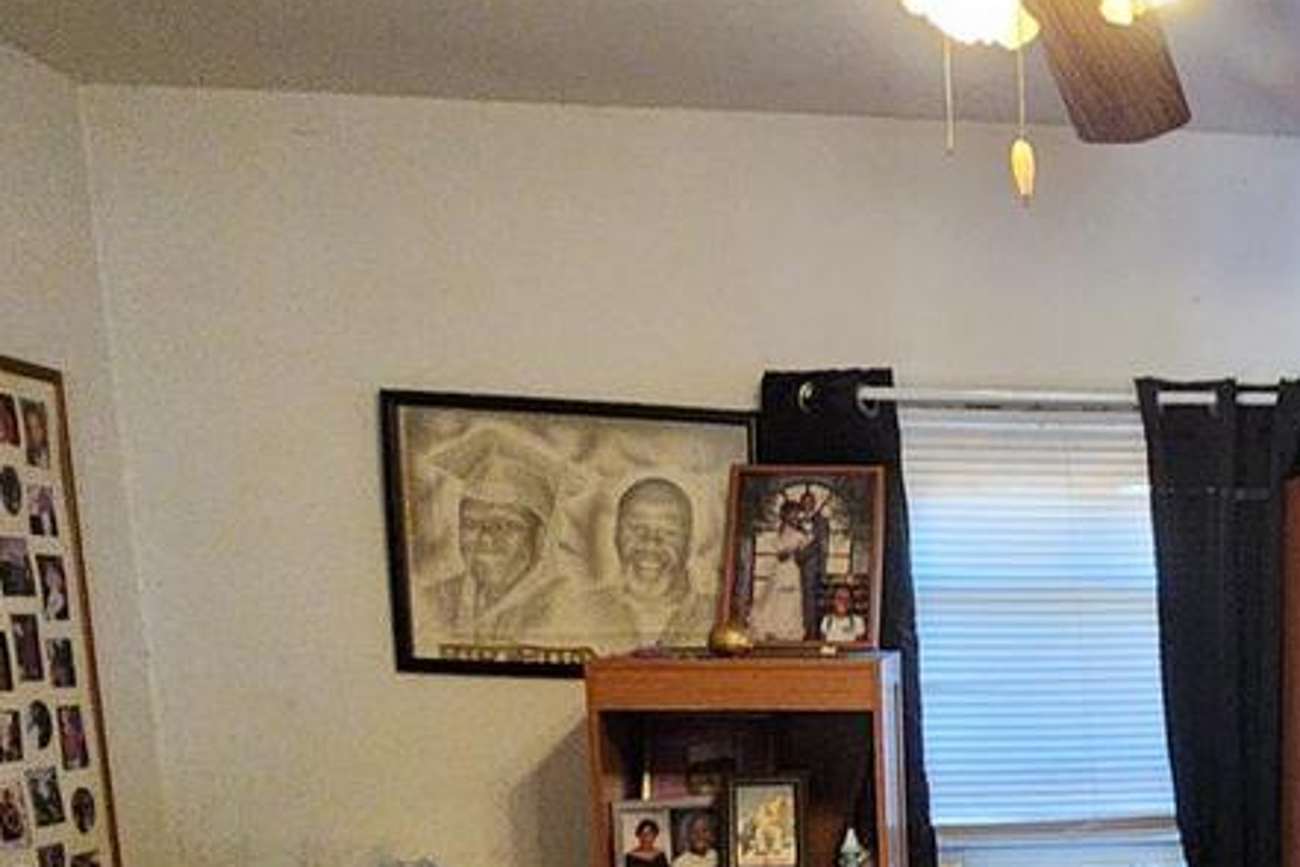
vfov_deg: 28.3
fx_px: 1589
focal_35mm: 44
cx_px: 1271
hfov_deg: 39.7
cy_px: 911
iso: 640
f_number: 2.2
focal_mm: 2.2
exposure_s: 1/30
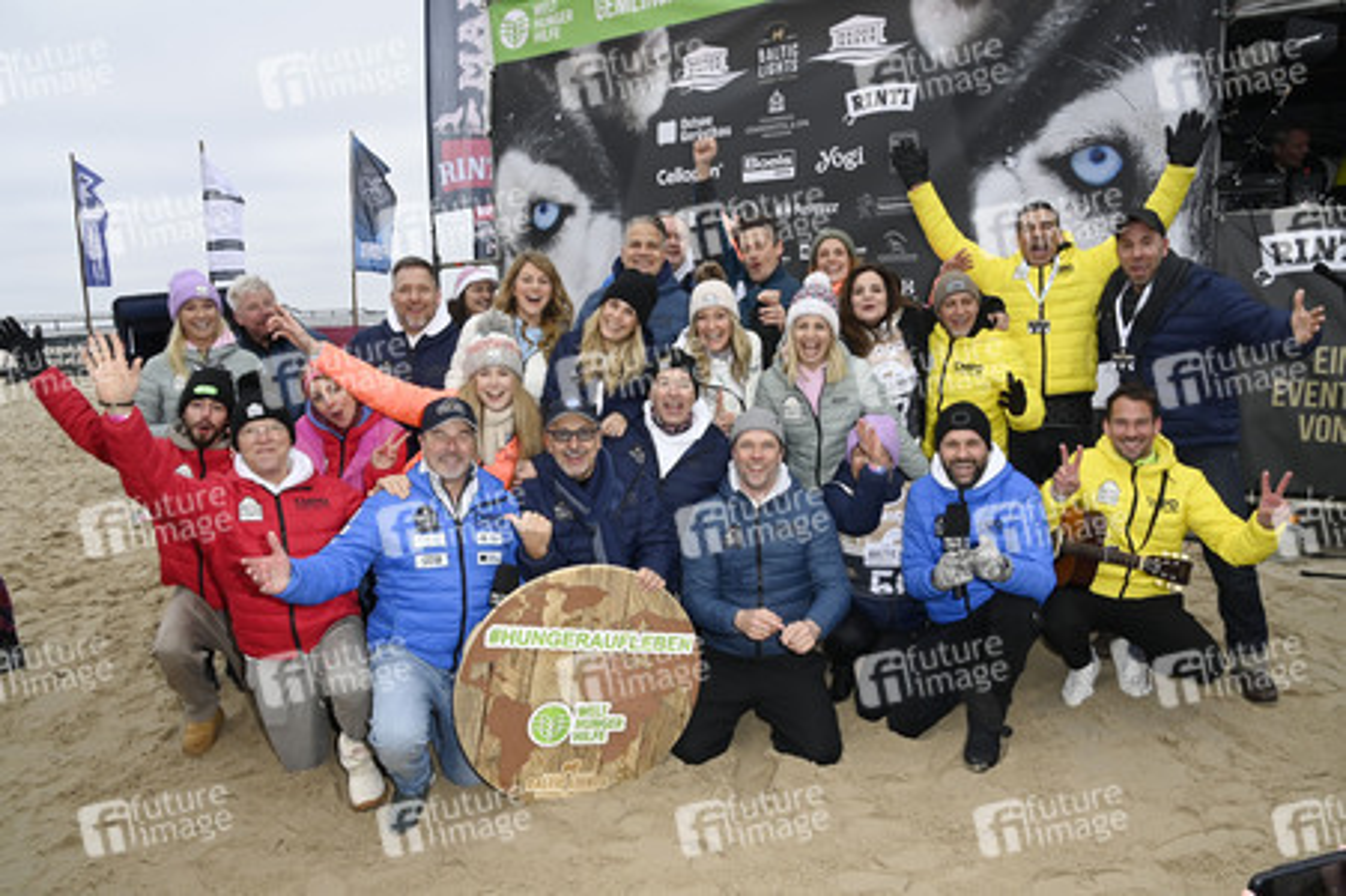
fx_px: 897
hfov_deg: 73.8
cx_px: 673
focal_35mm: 24
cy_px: 448
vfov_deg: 53.1
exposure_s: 1/250
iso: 1250
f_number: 14
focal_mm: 24
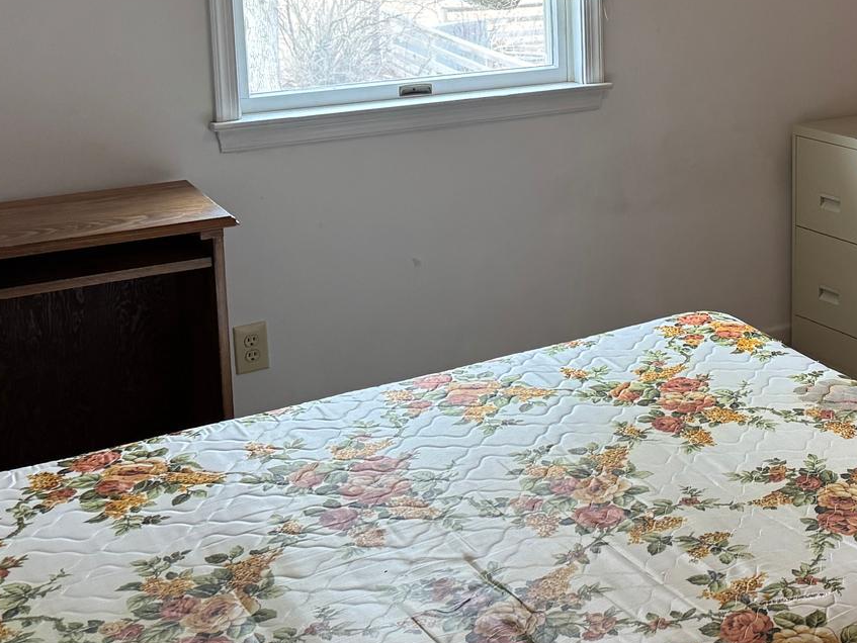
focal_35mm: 58
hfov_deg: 30.9
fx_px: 1437
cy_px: 99
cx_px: 850
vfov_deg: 24.7
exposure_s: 1/60
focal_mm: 6.76
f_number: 1.78
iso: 250
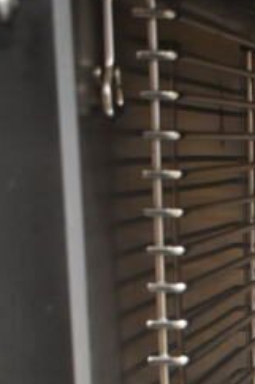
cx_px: 467
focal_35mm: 102
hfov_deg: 12.2
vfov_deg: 19.1
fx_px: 1085
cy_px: 434
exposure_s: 1/30
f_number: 3.5
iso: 1600
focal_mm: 18
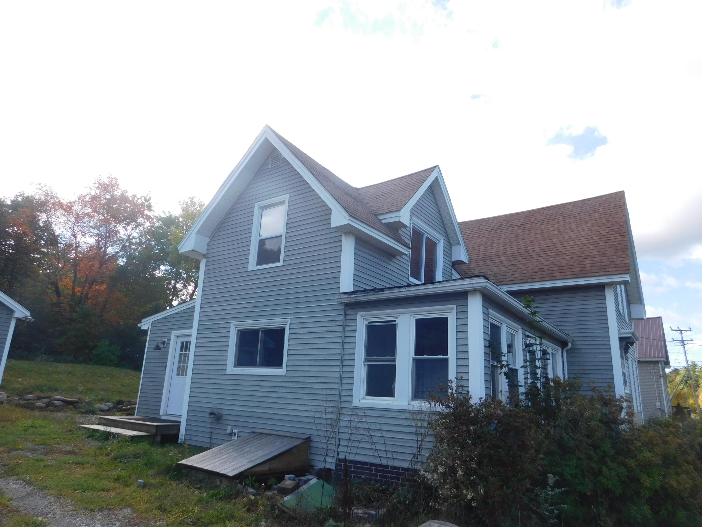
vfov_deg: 58.9
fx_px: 466
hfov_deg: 73.9
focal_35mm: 23
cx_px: 351
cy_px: 264
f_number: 3
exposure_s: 1/800
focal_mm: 4
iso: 125
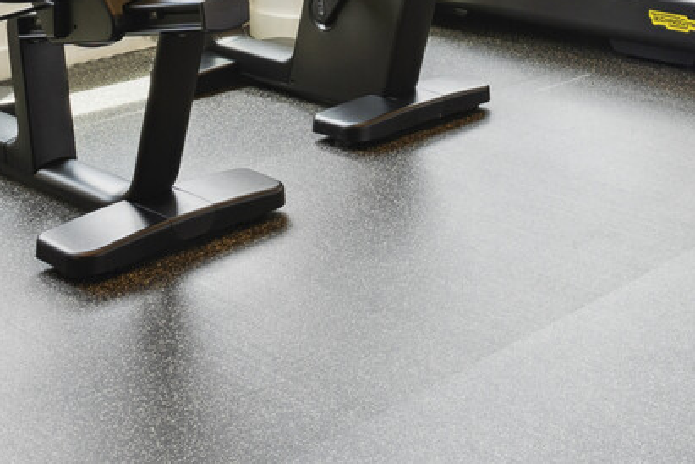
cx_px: 572
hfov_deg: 27.1
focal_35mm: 73
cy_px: -300
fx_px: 1409
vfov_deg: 16.4
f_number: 8
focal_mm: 20
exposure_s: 1/5
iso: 100
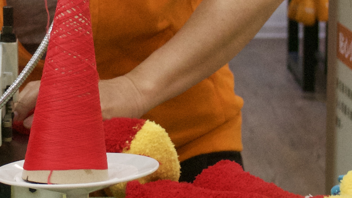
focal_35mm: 158
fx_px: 1473
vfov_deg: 7.6
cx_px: 17
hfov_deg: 13.5
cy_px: -38
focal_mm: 29
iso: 1100
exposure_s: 1/60
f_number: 4.5
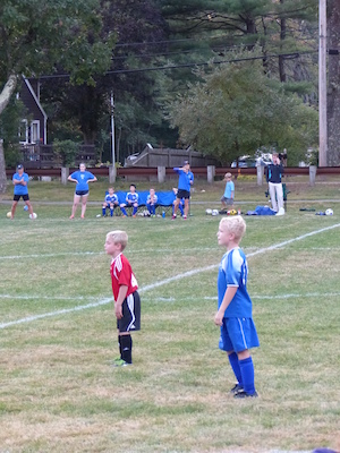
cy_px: 226
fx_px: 1650
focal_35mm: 126
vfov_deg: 15.6
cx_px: 170
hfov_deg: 11.8
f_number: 2.8
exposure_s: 1/80
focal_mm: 22.6
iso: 800
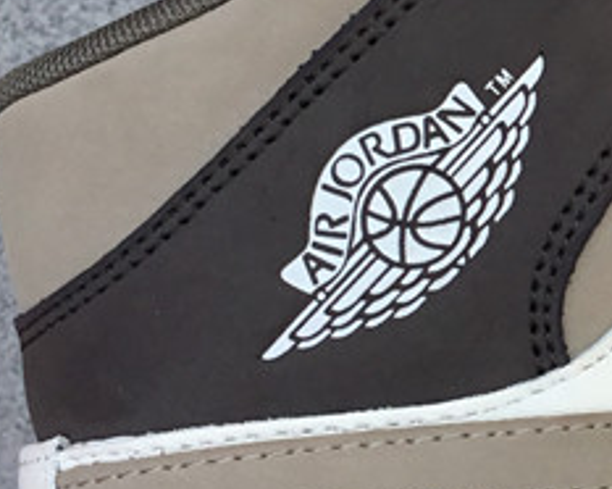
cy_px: 193
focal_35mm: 117
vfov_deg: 13.2
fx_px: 2117
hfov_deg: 16.0
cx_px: 659
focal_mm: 3.3
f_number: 2.4
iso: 25
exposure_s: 1/367
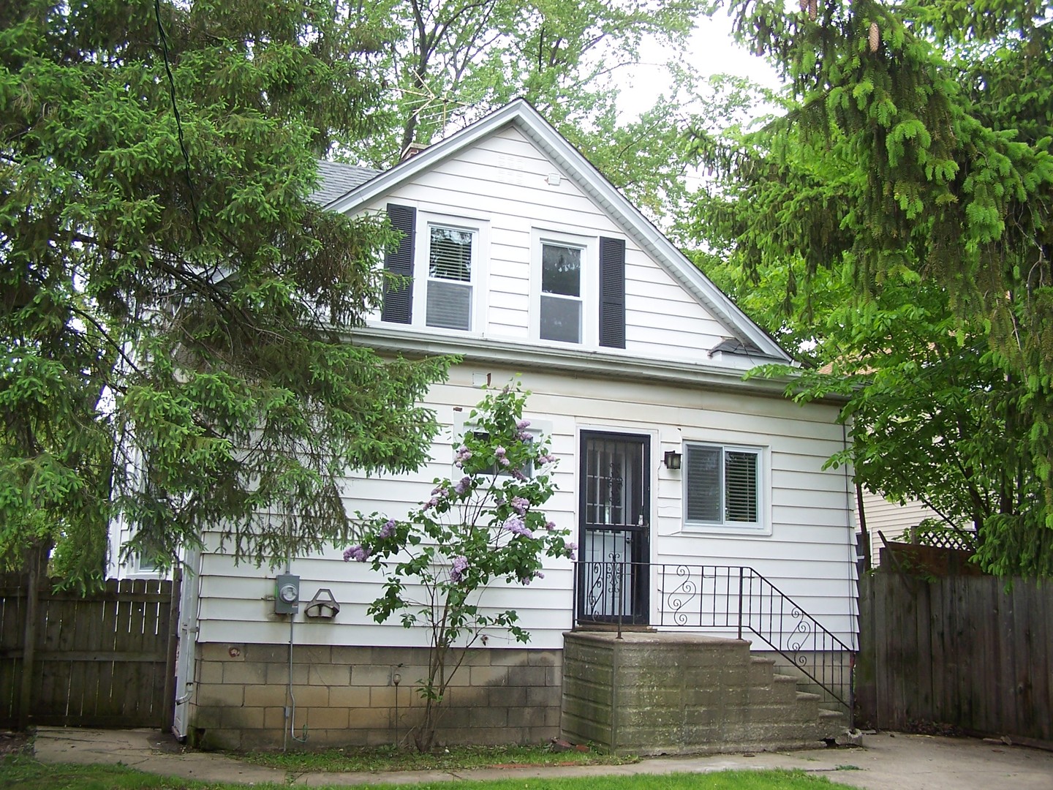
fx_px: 1156
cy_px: 395
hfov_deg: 49.0
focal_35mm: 38
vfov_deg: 37.7
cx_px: 526
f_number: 2.8
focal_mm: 6.3
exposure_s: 1/180
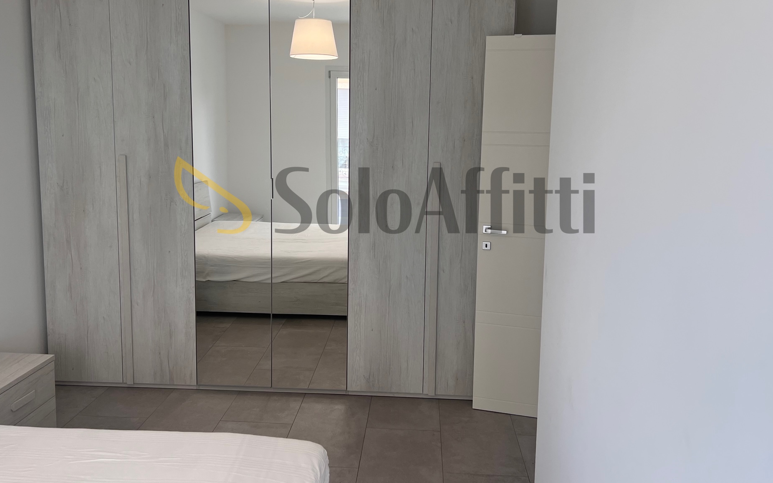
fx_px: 632
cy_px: 195
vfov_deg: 41.7
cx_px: 384
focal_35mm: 30
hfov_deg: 62.9
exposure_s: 1/121
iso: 64
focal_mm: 5.7
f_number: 1.5
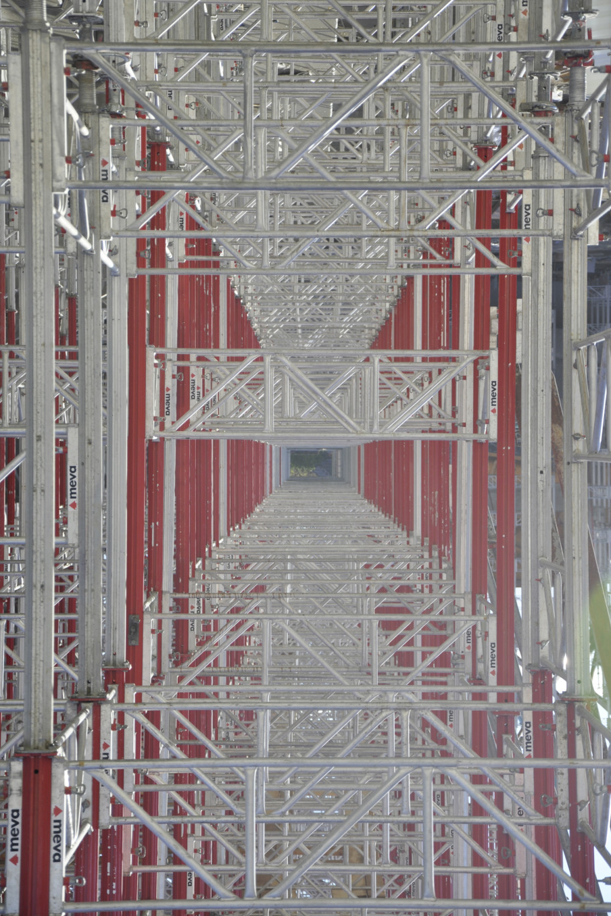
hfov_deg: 12.9
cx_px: 305
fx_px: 2698
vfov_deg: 19.3
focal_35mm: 106
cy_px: 454
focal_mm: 70
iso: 200
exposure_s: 1/500
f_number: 5.6
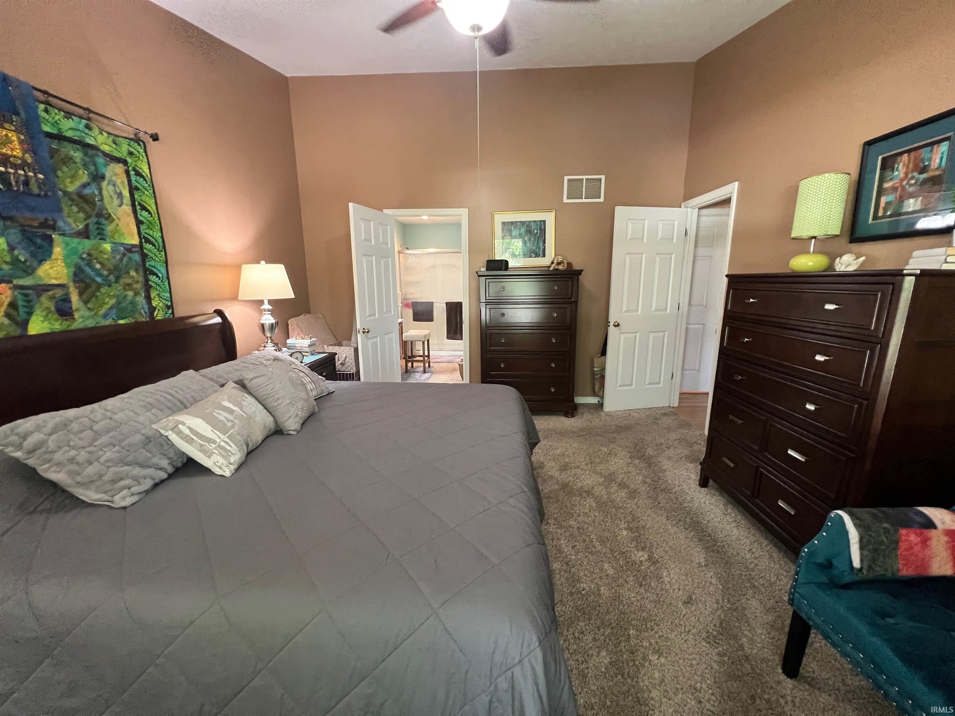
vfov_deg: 89.9
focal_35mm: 13
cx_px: 478
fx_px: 359
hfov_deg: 106.2
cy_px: 358
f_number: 1.8
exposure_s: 1/60
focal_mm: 1.57
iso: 500
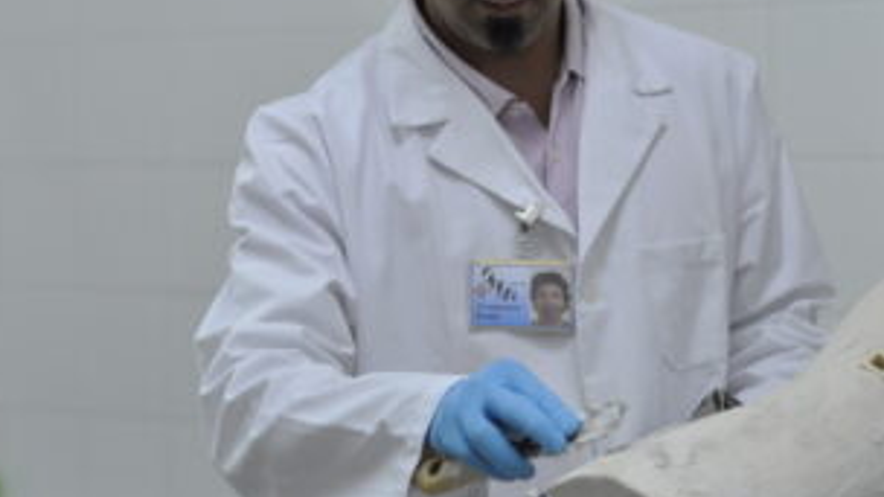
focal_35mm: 136
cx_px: 675
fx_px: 3188
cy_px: 230
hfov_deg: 15.7
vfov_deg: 8.9
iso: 400
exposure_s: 1/160
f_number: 2.2
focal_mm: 50
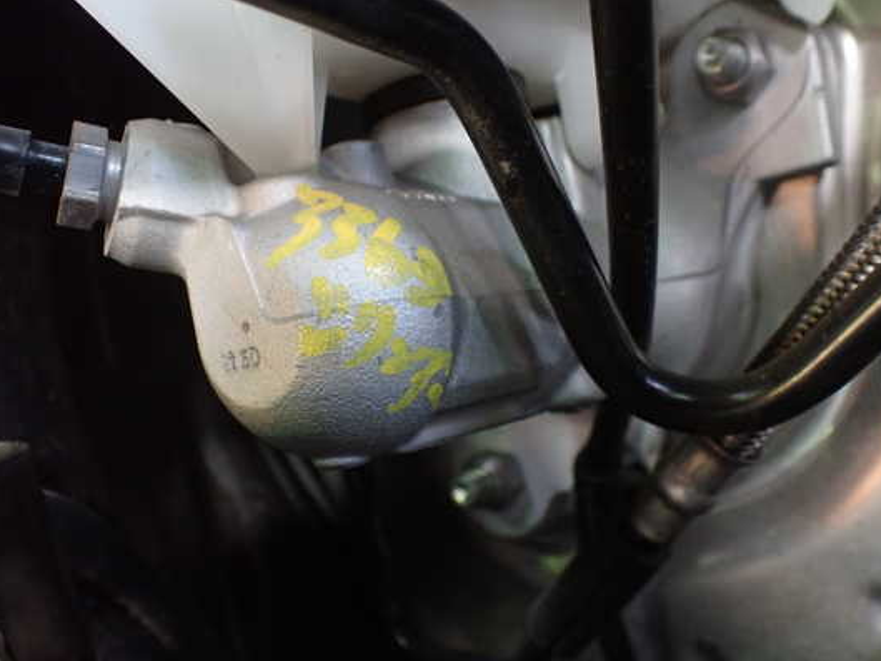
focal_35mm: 34
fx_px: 866
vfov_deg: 41.8
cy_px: 331
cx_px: 491
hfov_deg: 53.8
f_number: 2.3
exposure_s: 1/50
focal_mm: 5.4
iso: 800
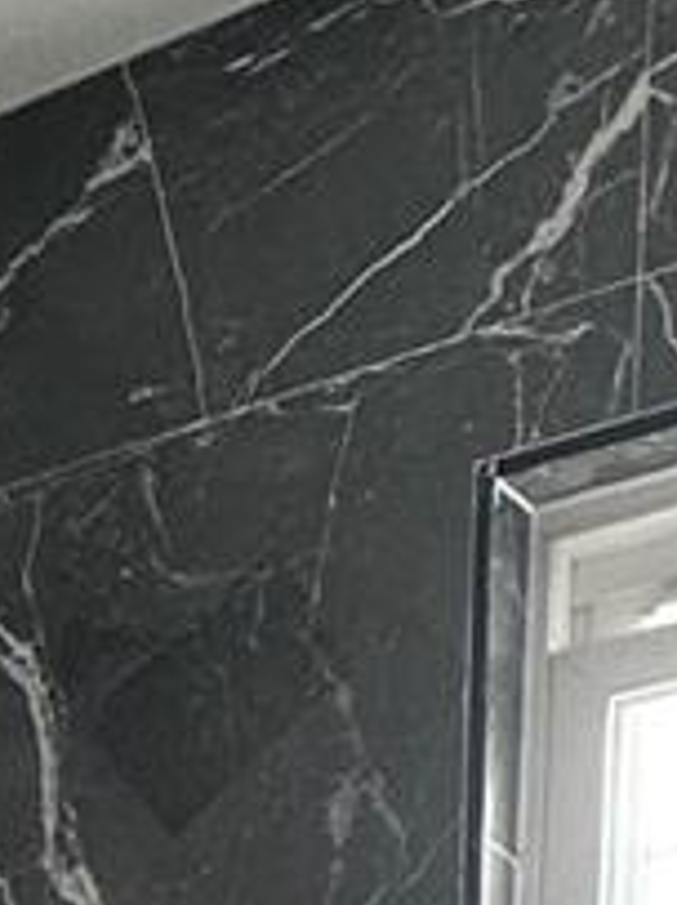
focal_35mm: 106
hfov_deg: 12.2
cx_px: -704
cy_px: 1944
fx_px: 2767
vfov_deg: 14.5
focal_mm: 2.22
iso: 80
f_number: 2.2
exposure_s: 1/99
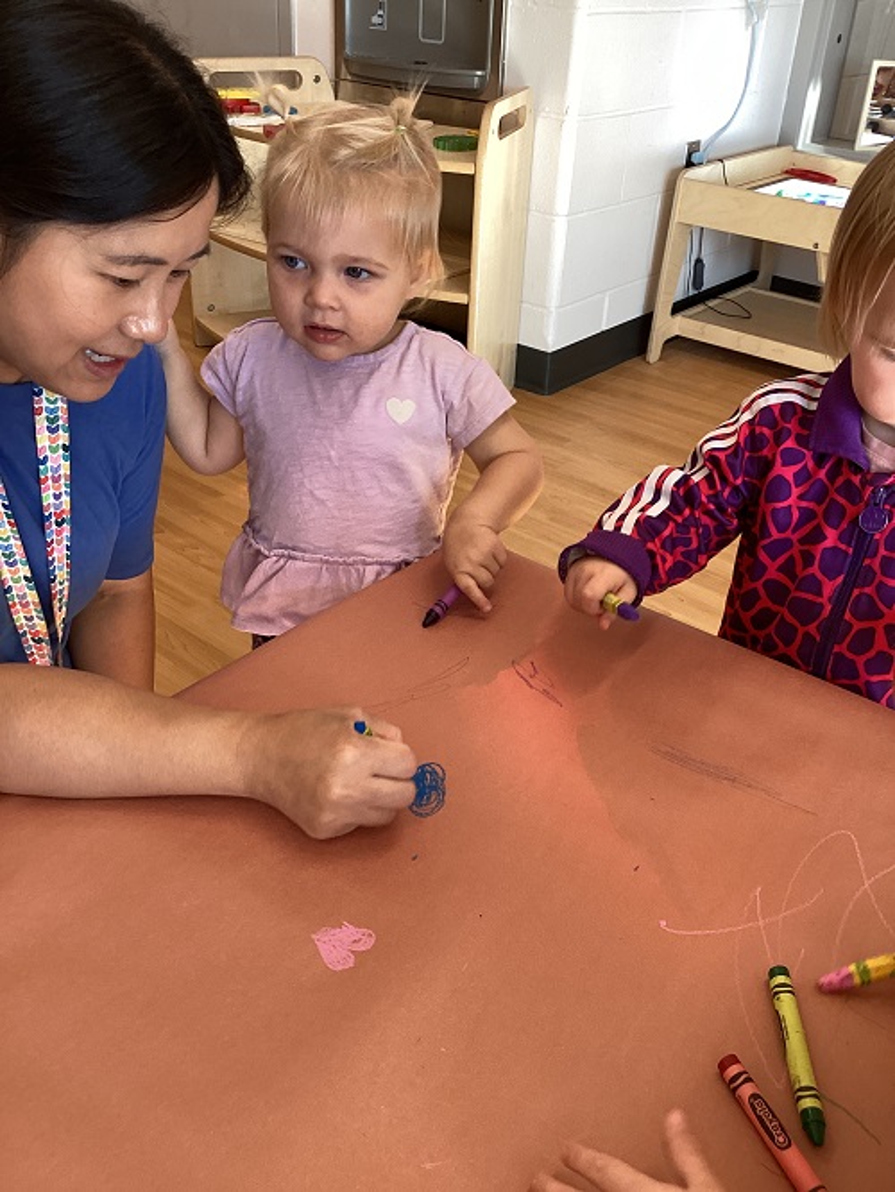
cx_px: 448
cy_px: 596
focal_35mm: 31
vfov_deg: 58.3
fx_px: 1068
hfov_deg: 45.5
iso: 80
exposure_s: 1/60
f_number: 2.4
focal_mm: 3.3
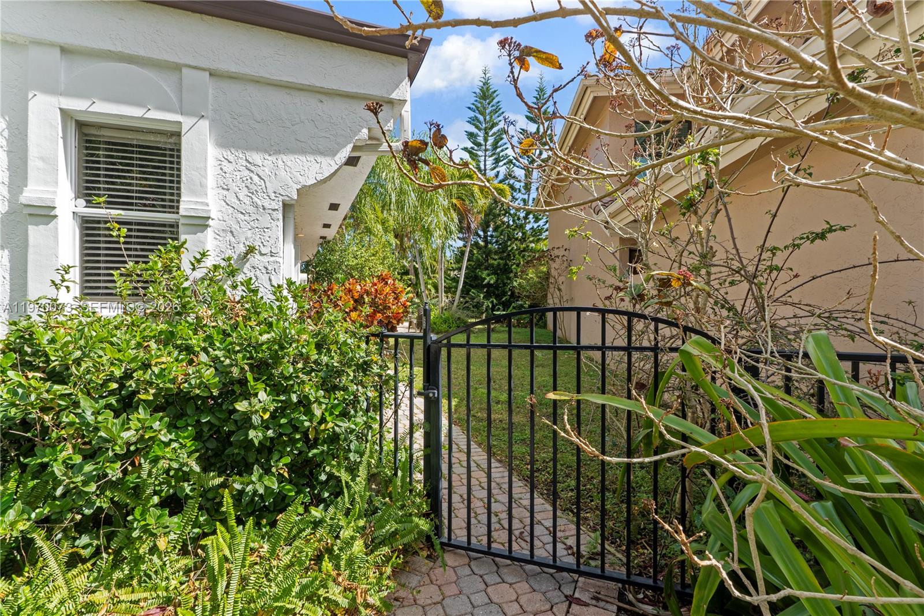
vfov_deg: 72.0
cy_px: 308
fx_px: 423
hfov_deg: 95.0
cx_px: 462
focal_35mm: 16
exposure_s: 1/125
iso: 100
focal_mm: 11
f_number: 6.7
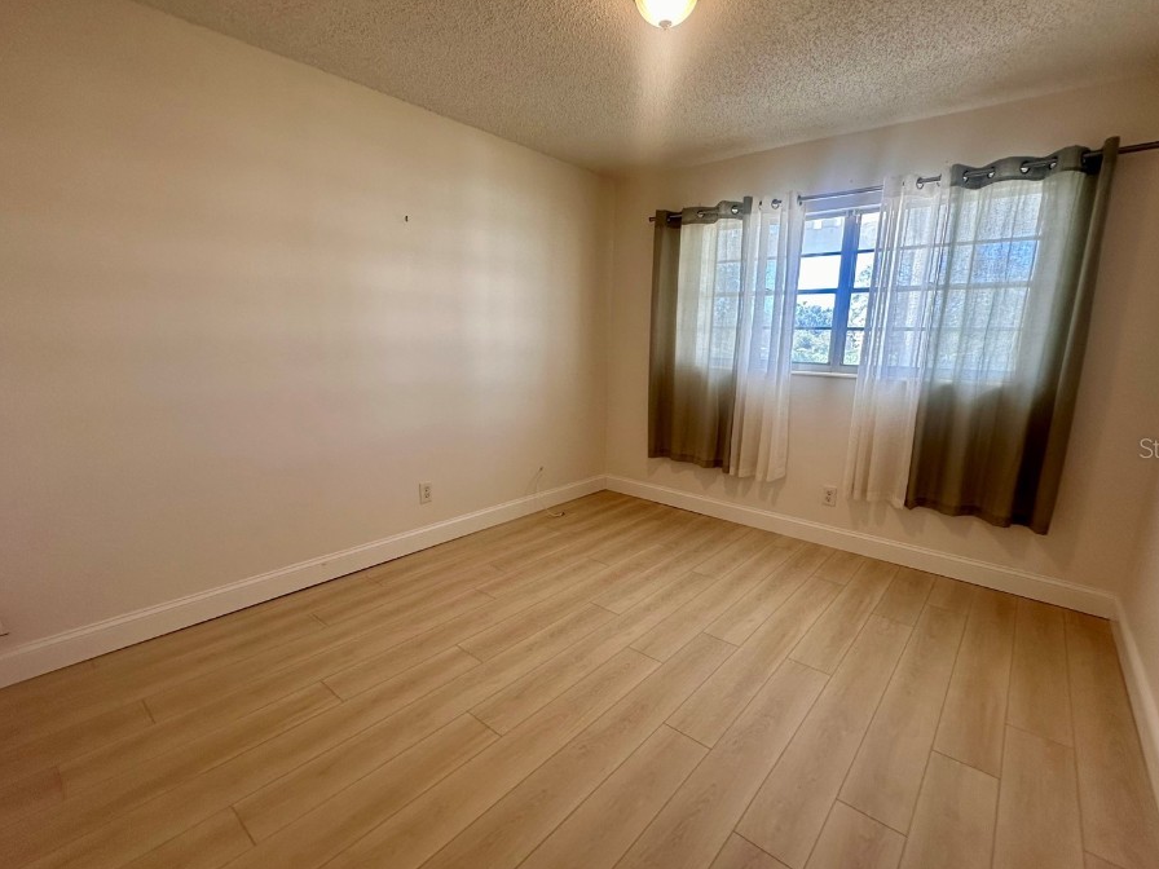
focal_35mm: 16
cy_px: 447
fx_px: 536
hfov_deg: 94.5
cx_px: 599
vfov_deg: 78.1
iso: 80
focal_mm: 2.22
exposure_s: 1/120
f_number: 2.2
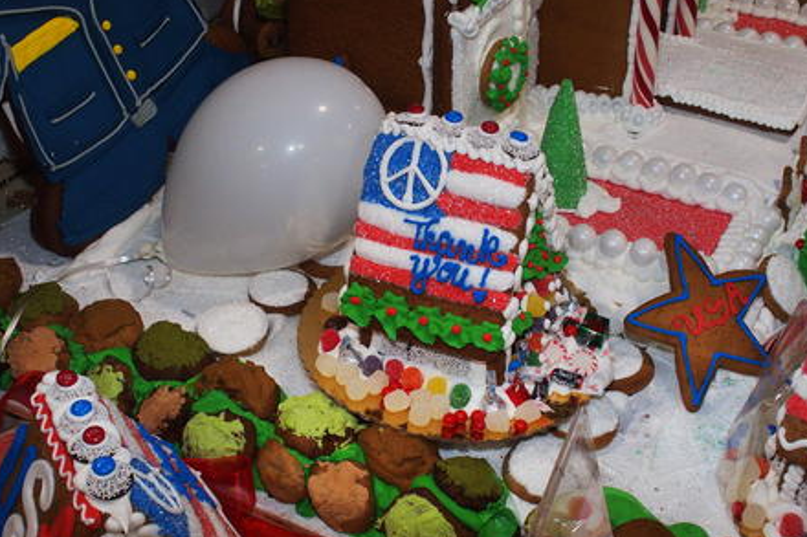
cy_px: 269
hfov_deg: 40.4
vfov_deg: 27.5
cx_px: 409
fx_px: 1098
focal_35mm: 49
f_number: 5.6
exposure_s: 1/50
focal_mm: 9.8
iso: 400
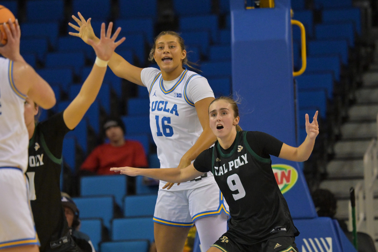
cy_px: 126
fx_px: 4723
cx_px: 189
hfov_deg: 4.6
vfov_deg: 3.1
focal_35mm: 450
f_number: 4
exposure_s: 1/2000
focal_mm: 300
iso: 4000
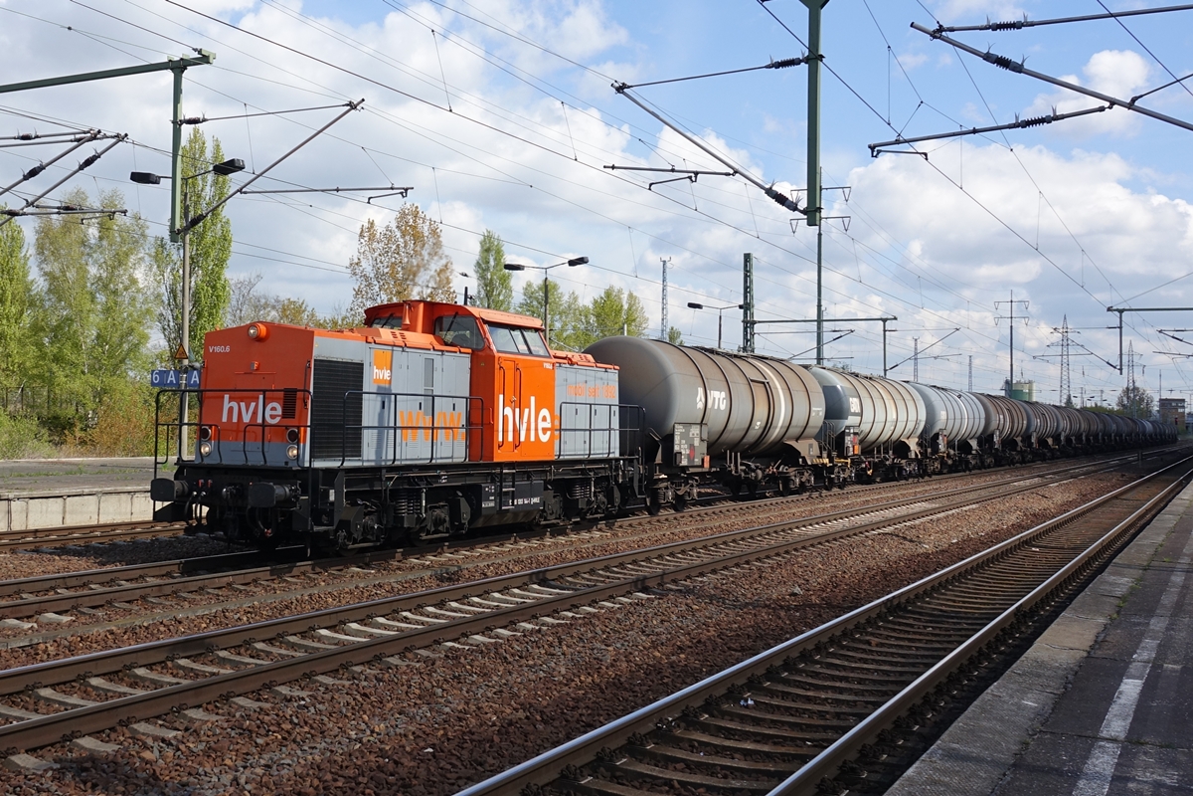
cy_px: 398
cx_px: 596
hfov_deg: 61.9
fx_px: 994
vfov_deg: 43.6
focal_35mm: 30
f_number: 4
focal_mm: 11.03
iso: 100
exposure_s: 1/640
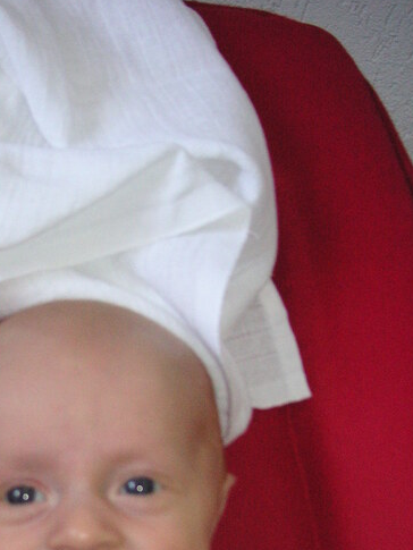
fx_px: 970
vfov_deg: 30.9
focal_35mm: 61
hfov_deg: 23.8
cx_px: 106
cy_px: 443
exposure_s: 1/45
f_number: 2.8
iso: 160
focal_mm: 6.1
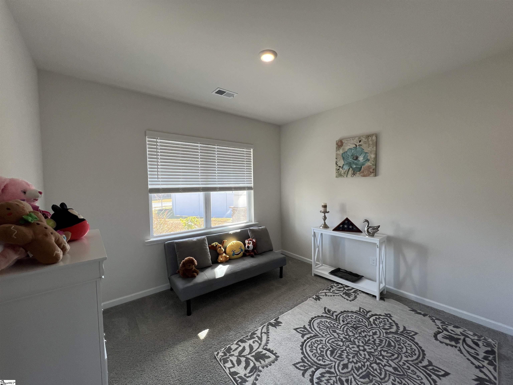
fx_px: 193
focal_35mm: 13
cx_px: 256
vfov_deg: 89.9
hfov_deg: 106.2
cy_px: 192
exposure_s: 1/120
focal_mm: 1.57
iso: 64
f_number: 1.8
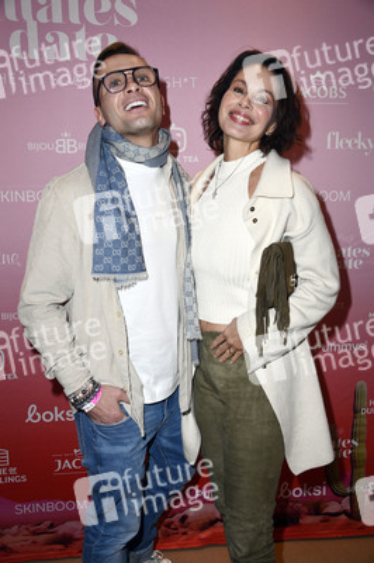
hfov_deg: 36.8
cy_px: 282
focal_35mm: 36
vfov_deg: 53.2
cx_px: 187
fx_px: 562
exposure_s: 1/200
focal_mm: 36
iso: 800
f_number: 5.6
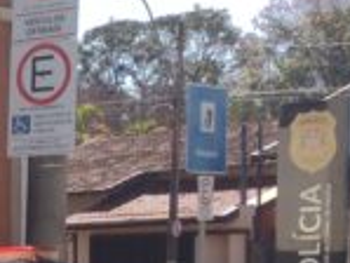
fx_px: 1467
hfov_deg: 12.5
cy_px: 434
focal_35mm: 145
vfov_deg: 9.8
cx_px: -265
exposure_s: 1/2112
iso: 100
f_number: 1.7
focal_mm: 4.71
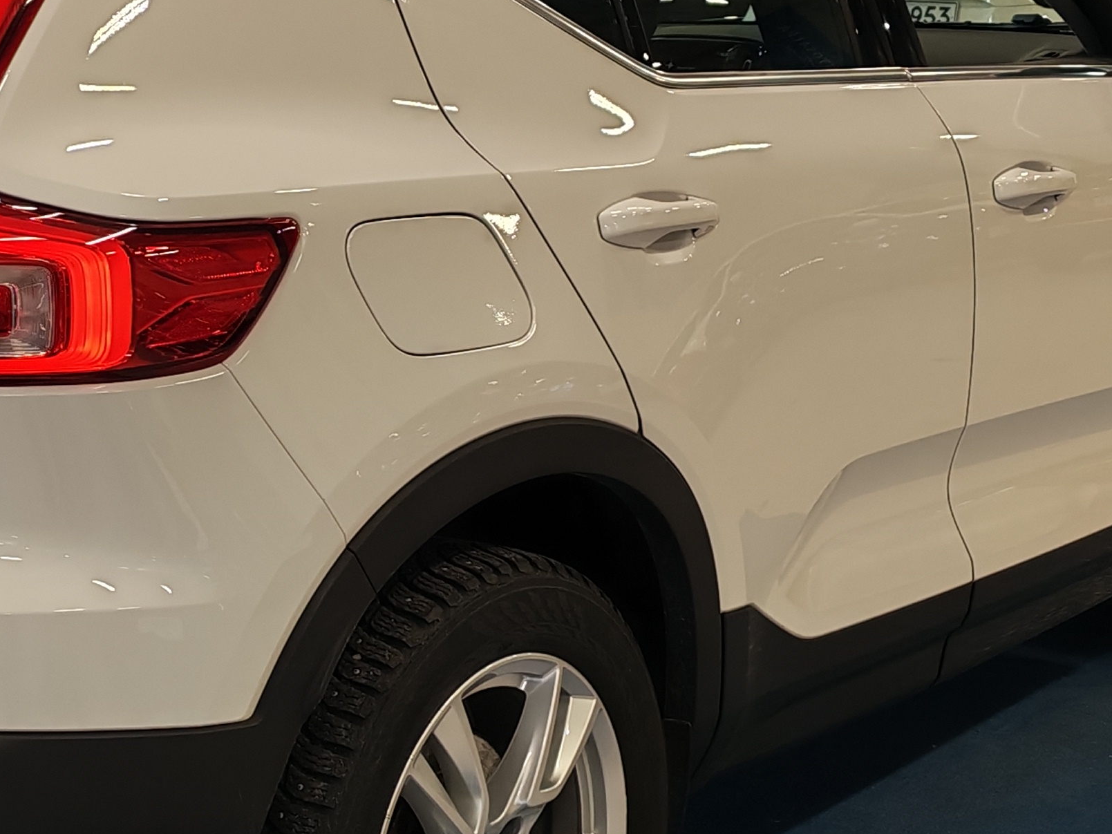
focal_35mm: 84
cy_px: 506
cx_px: 250
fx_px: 2699
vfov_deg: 17.6
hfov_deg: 23.0
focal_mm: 6.12
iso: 80
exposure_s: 1/100
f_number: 1.9
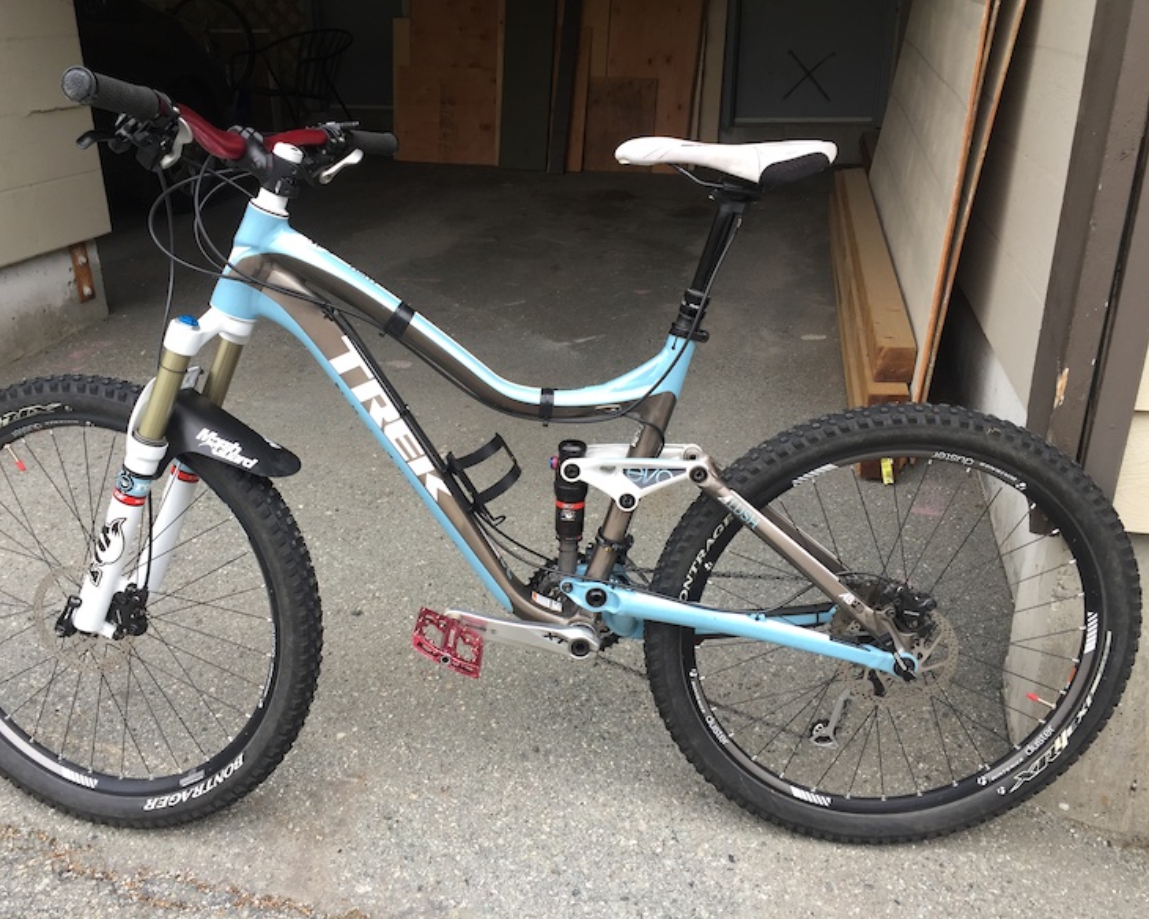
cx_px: 534
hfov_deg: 57.1
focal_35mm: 31
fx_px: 1054
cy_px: 471
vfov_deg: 47.1
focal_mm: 4.15
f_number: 2.2
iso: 32
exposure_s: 1/60
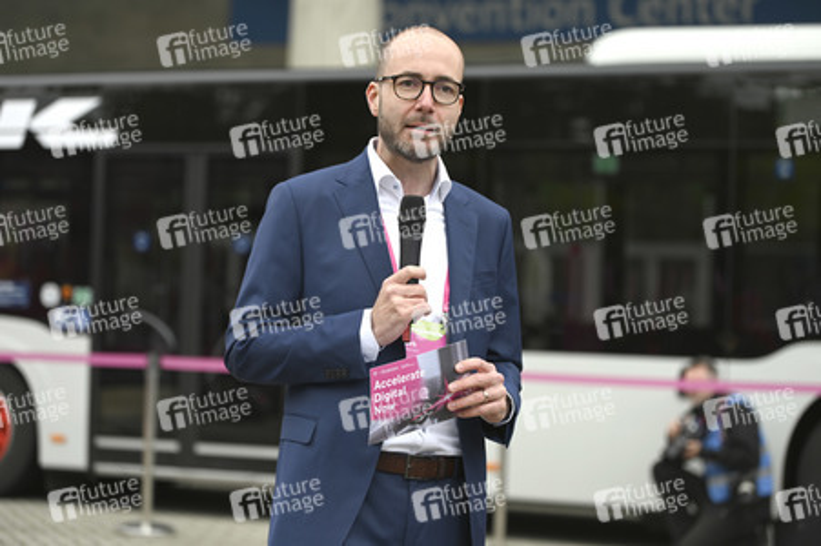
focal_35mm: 82
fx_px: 1869
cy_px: 273
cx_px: 410
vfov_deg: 16.6
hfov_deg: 24.8
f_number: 2.8
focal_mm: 82
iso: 80
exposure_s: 1/500
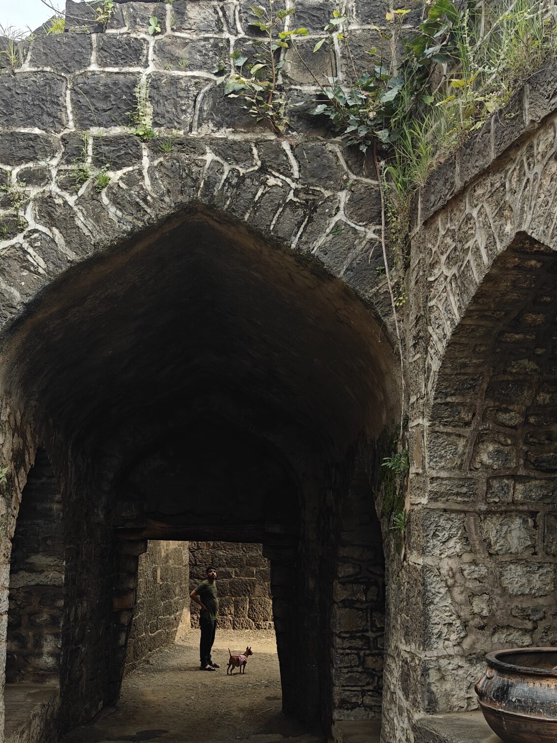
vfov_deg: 45.6
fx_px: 880
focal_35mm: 41
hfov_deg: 34.9
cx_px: 205
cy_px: 442
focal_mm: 5.59
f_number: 1.8
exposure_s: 1/387
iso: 50
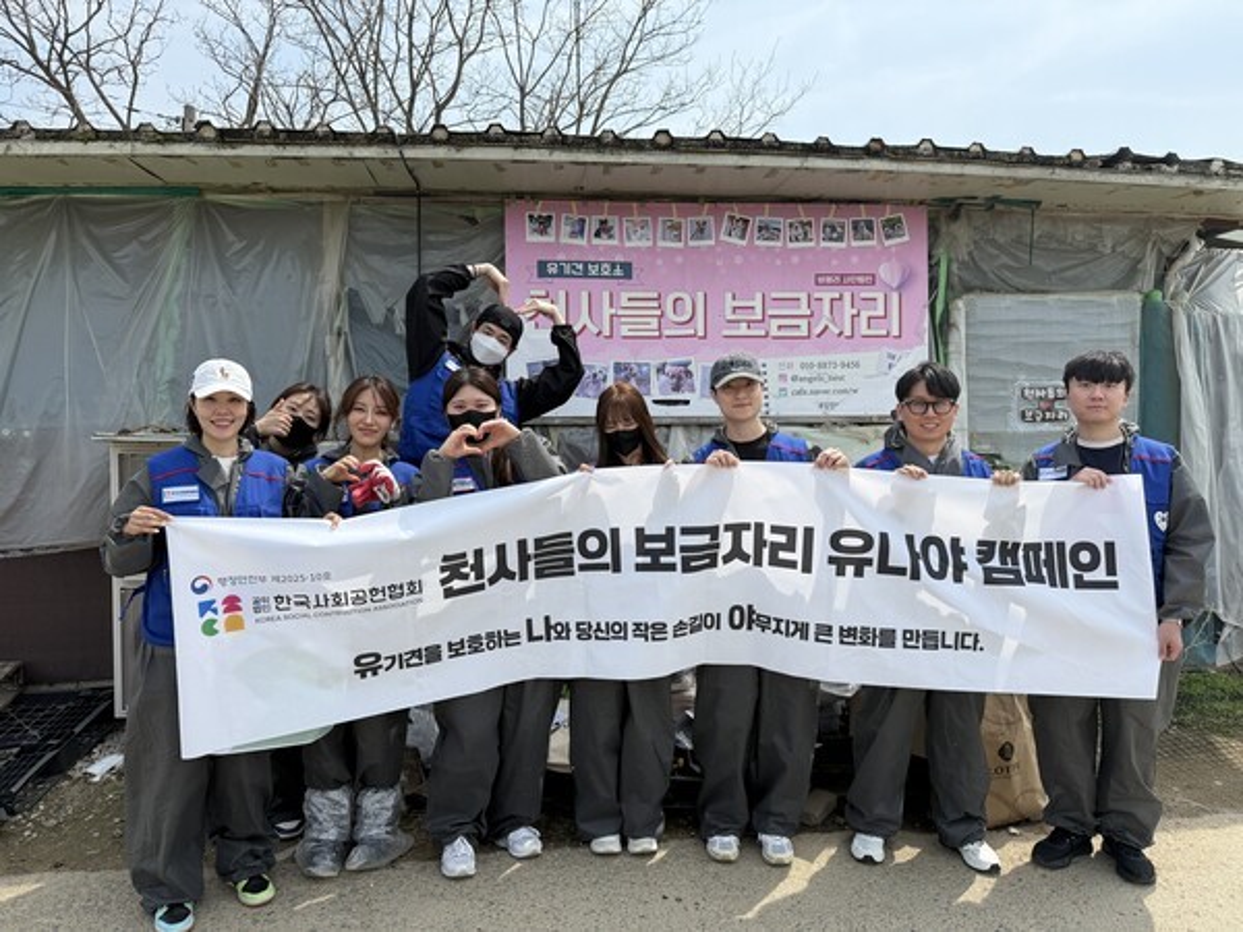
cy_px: 466
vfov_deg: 56.8
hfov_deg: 71.6
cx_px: 622
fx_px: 862
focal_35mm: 24
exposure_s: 1/4405
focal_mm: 6.76
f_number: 1.78
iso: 100
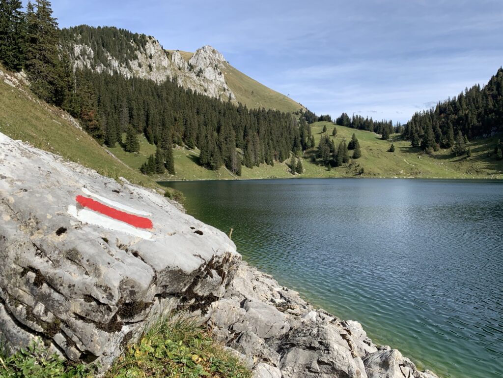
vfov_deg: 53.1
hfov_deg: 67.3
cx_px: 252
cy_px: 189
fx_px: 378
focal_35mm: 26
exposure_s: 1/2114
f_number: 1.8
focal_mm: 4.25
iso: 25
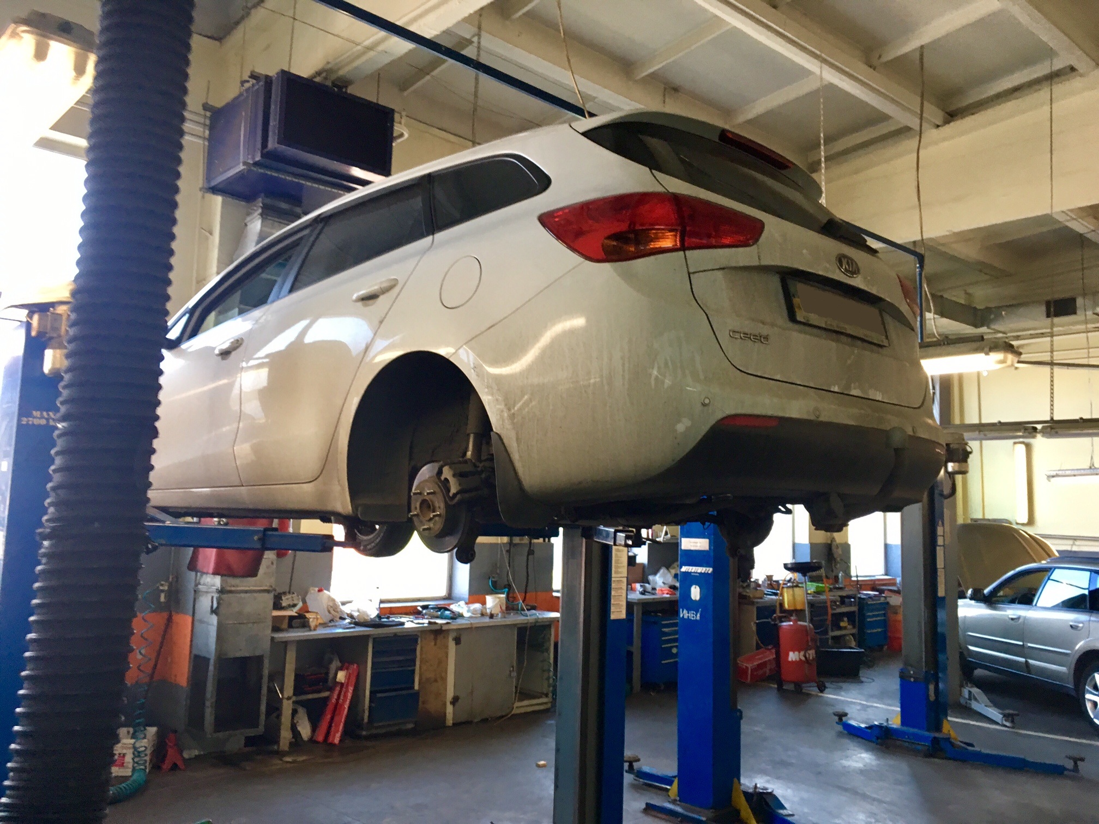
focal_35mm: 29
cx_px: 550
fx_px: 921
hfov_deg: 61.7
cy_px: 412
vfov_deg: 48.2
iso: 50
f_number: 2.2
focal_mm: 4.15
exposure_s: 1/33
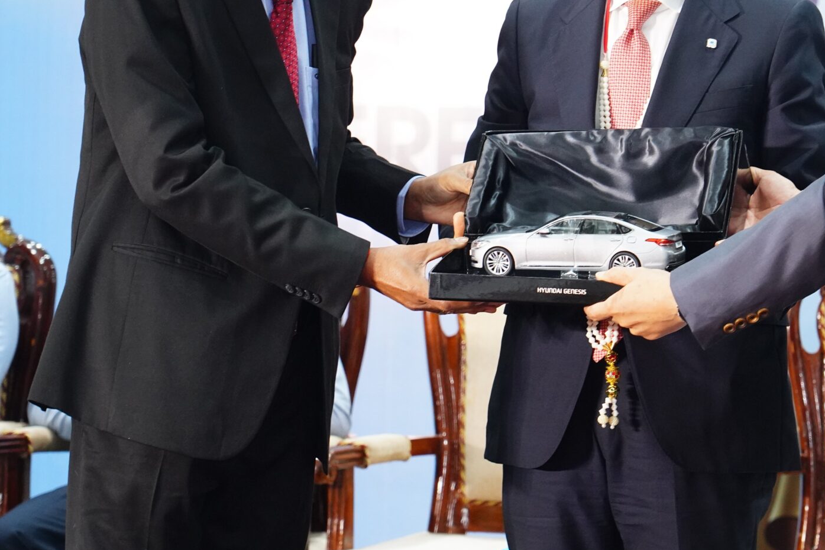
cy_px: 117
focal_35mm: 189
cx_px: 596
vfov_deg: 7.3
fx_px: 4331
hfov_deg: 10.9
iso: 3200
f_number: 5.6
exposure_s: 1/160
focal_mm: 103
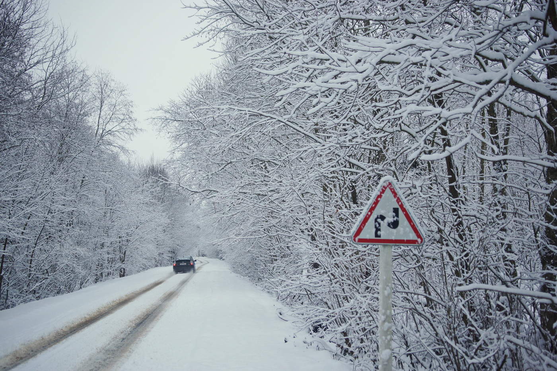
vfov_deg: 34.2
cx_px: 278
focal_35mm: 39
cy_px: 186
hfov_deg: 49.6
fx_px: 603
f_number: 1.8
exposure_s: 1/400
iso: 200
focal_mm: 26
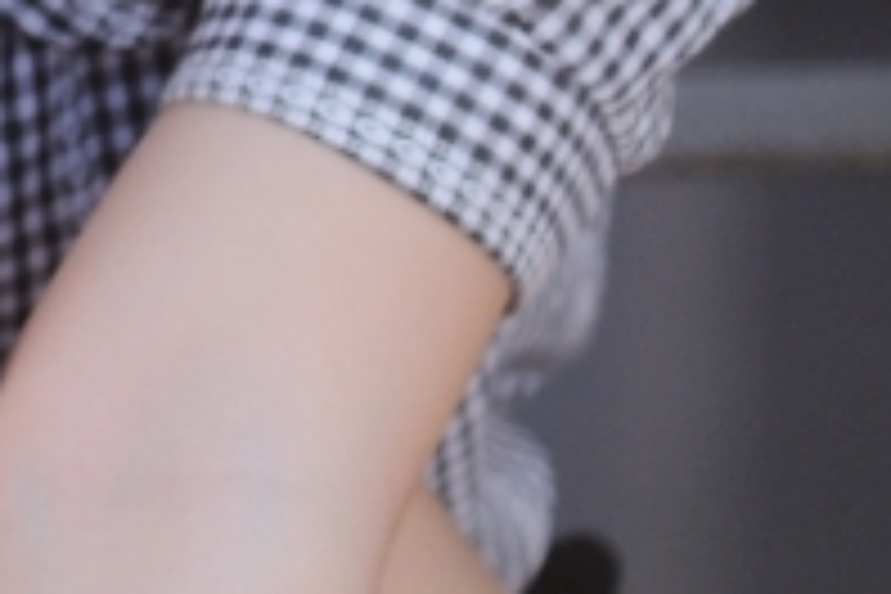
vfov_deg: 1.7
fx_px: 20110
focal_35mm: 813
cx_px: -1368
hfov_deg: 2.5
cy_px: -900
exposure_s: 1/640
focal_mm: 105
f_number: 3.5
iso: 250
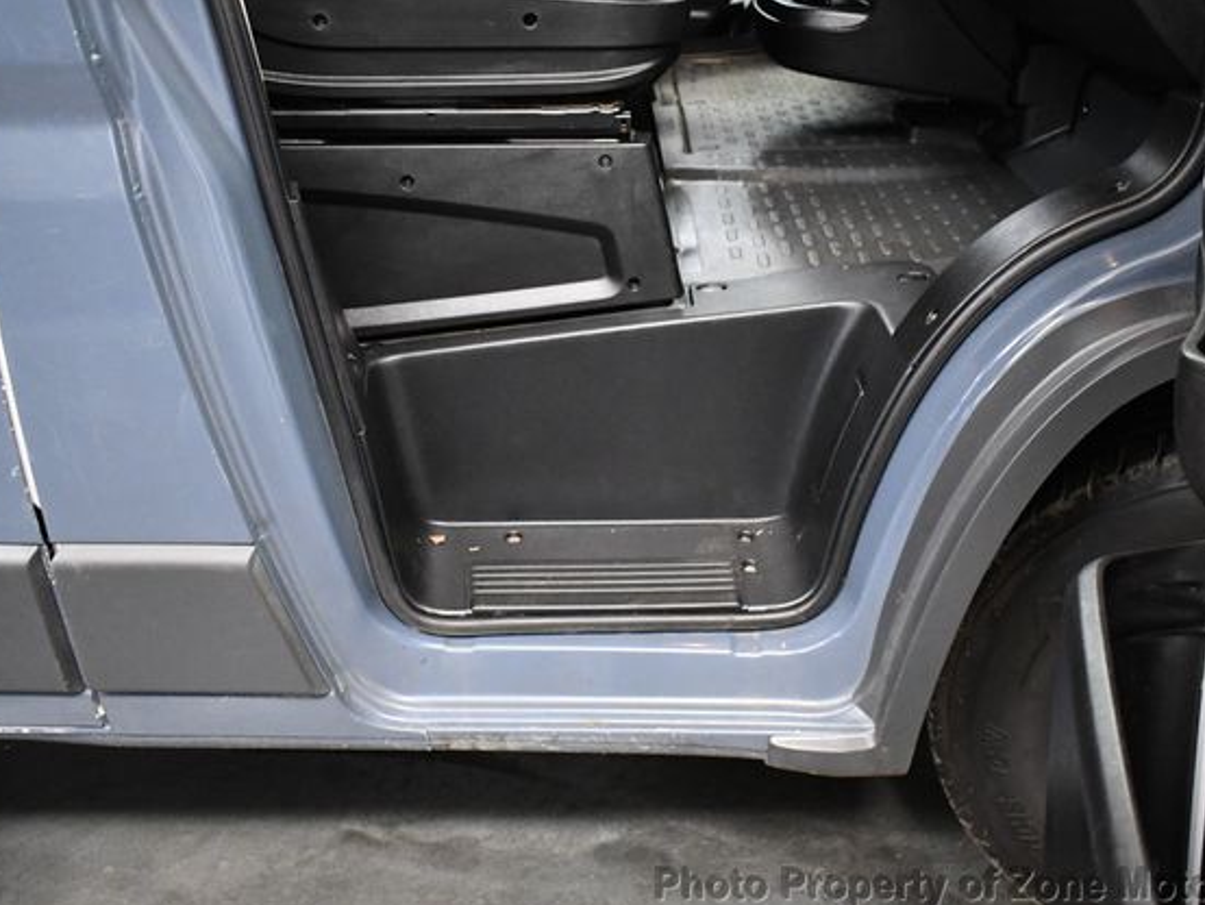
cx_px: 629
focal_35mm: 40
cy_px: 461
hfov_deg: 46.8
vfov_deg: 36.0
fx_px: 1393
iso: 3200
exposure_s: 1/80
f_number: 3.5
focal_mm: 18
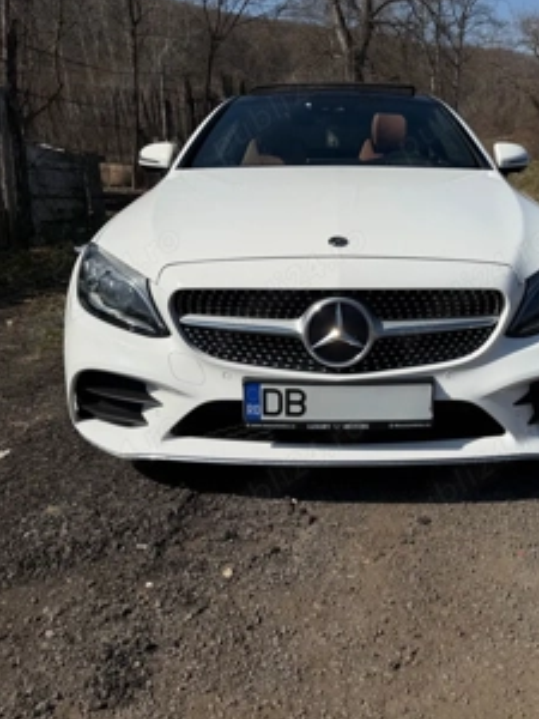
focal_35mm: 32
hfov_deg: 43.8
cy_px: 316
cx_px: 335
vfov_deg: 56.7
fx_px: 664
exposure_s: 1/14286
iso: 125
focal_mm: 6.76
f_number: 1.78
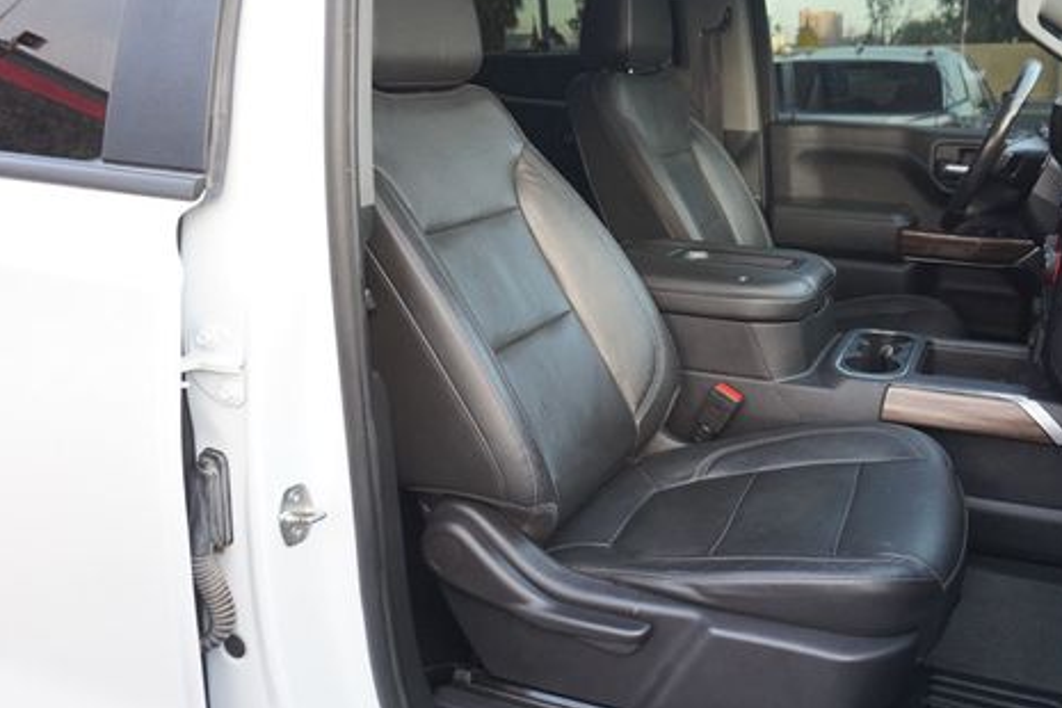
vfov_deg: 39.8
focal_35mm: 33
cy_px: 285
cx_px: 690
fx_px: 973
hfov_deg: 56.2
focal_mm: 16
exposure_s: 1/60
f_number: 4
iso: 250
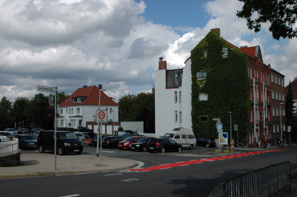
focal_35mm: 39
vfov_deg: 34.2
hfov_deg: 49.6
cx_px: 148
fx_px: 321
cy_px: 98
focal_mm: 26
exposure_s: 1/500
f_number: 11
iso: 400
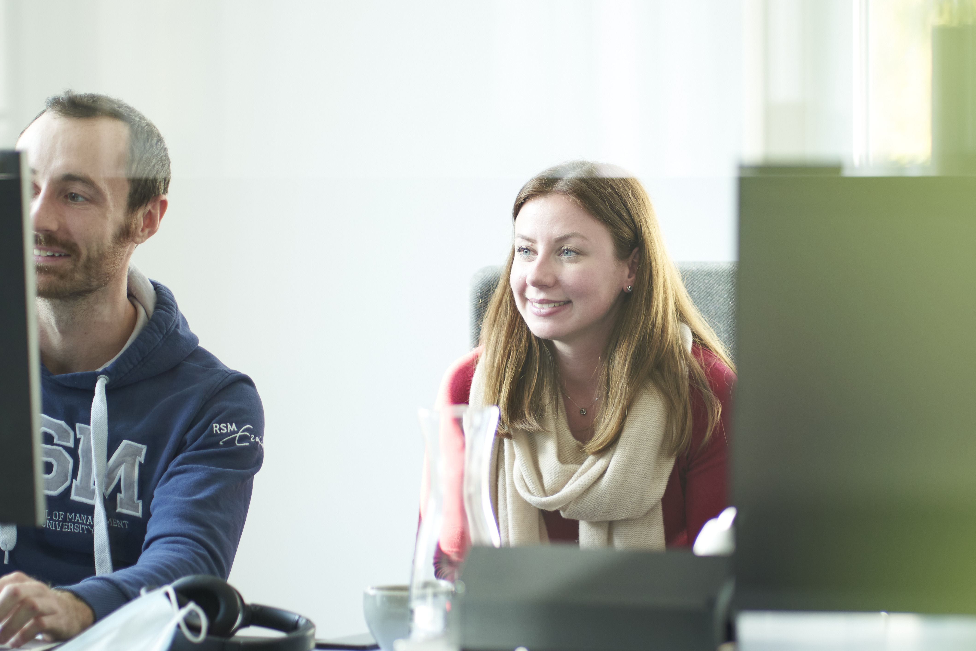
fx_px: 4338
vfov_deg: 8.6
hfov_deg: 12.8
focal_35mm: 160
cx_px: 593
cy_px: 327
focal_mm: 85
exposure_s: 1/320
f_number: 1.8
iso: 500
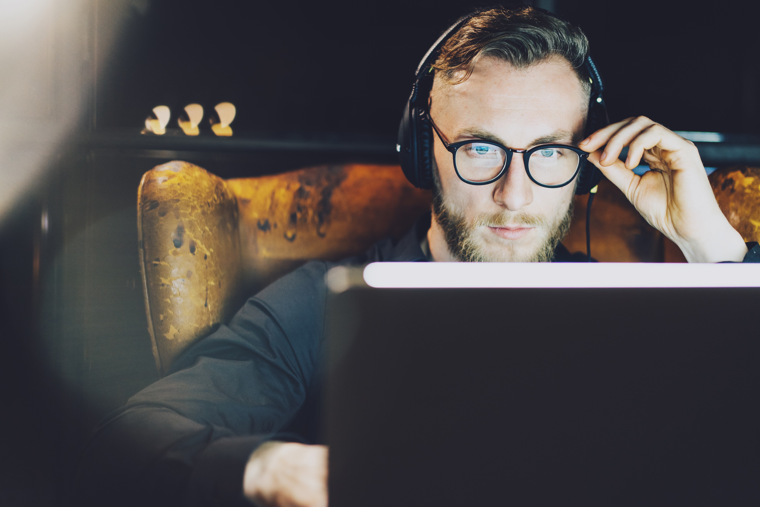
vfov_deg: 24.6
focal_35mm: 55
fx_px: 1161
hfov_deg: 36.2
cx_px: 380
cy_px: 254
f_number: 1.8
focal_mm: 55
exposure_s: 1/125
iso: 320
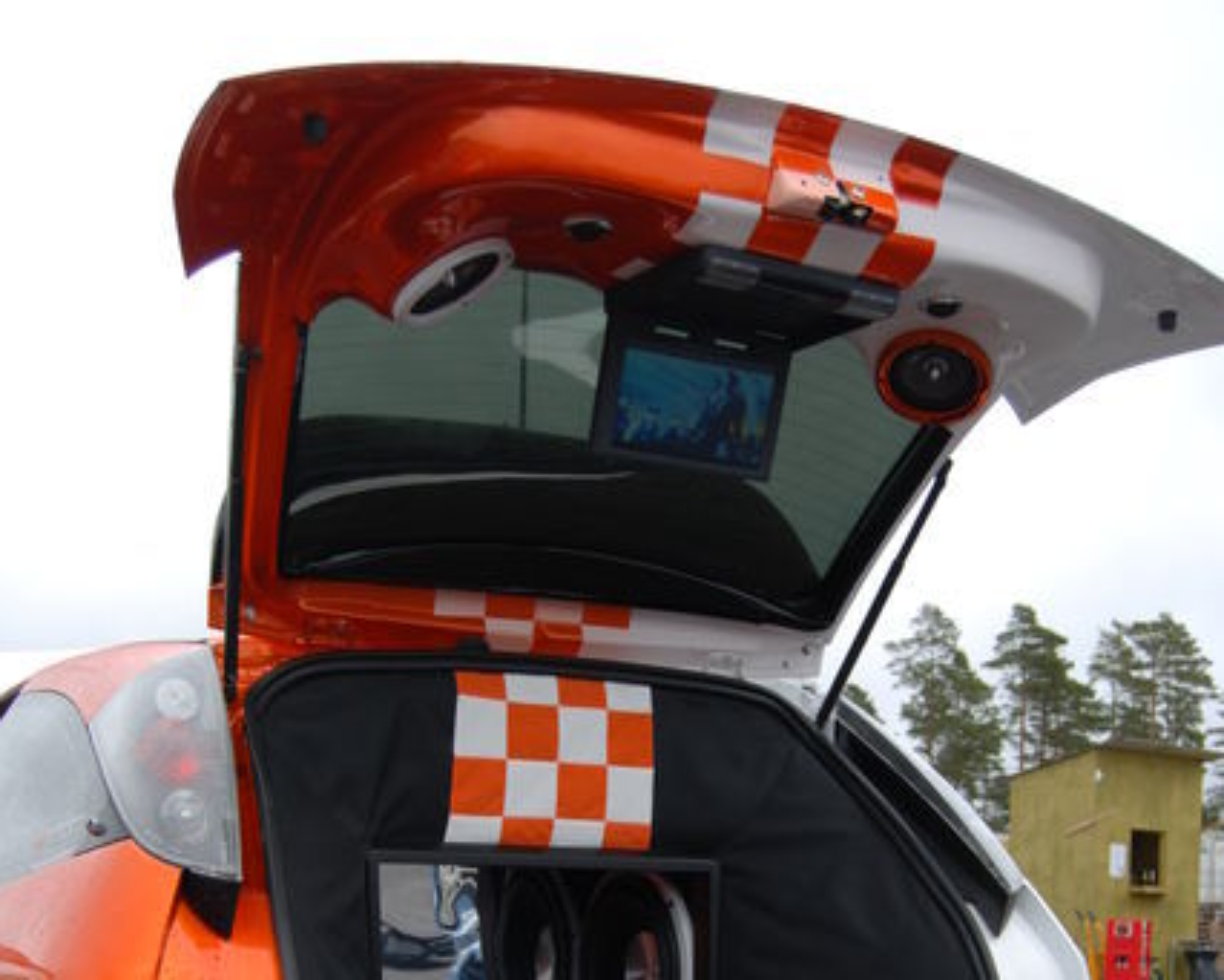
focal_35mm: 49
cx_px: 612
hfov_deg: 38.3
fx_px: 1765
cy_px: 911
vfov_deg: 29.5
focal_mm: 23
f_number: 5
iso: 100
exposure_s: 1/100
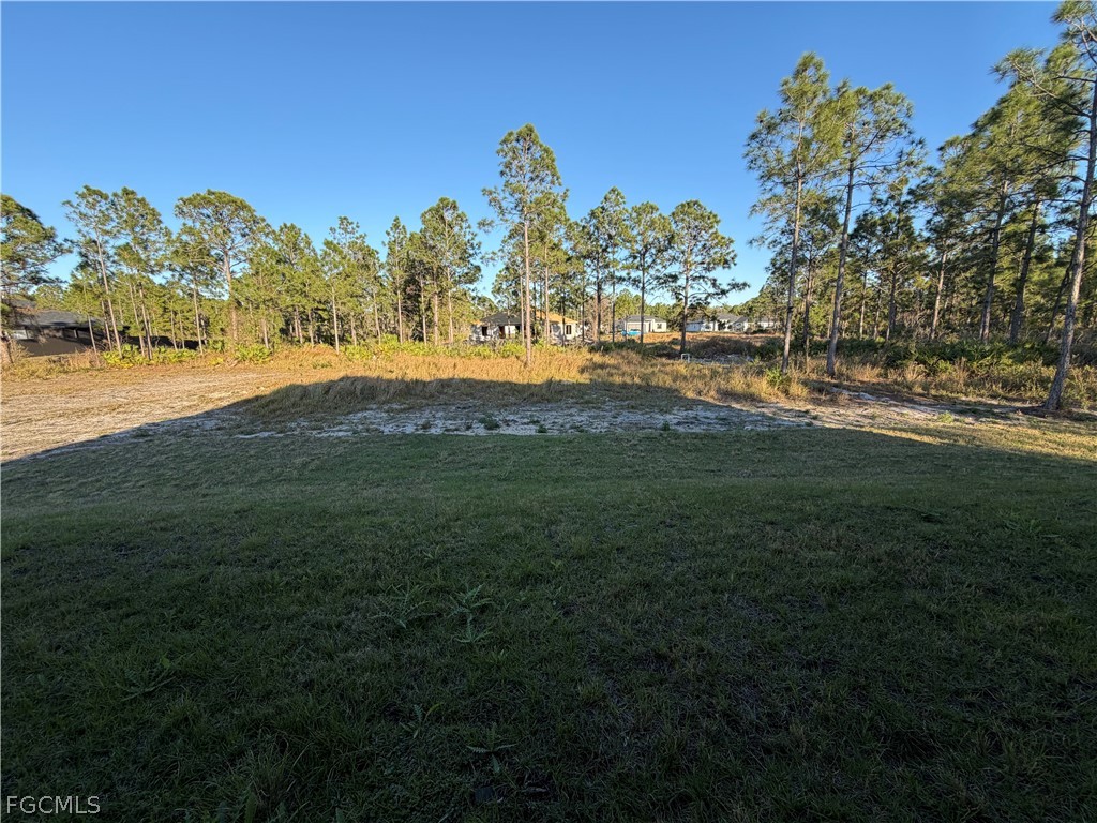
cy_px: 412
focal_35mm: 14
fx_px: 444
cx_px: 548
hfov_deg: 102.1
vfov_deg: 85.7
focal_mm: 2.22
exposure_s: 1/527
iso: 40
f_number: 2.2
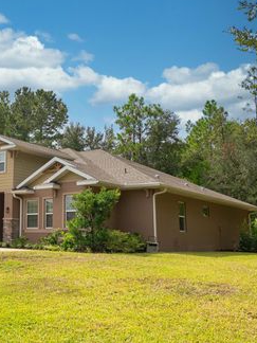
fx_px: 426
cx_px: 4
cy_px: 167
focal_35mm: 43
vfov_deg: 43.8
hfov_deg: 31.3
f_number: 9
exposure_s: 1/400
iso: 100
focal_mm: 29
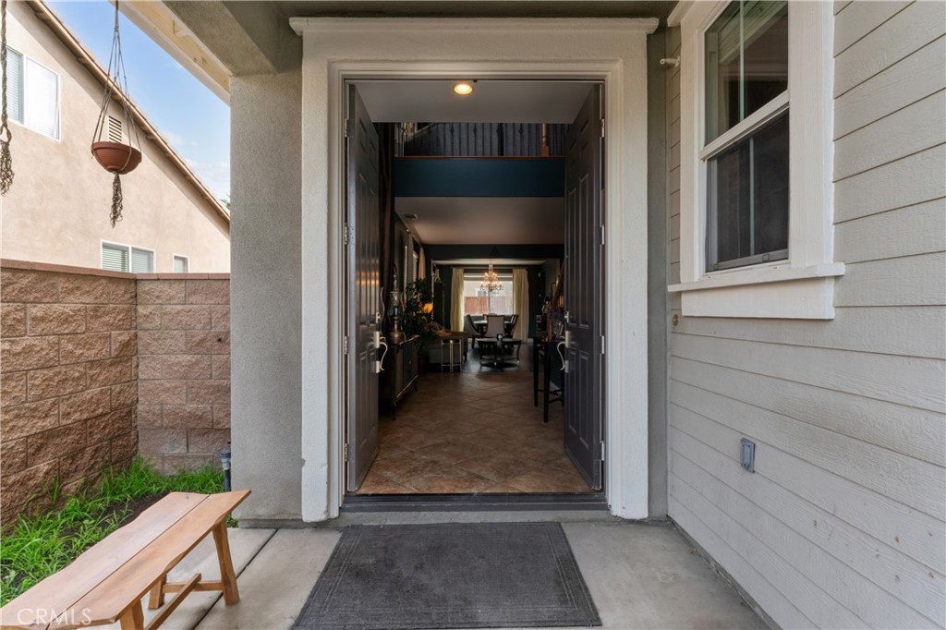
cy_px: 315
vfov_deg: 72.7
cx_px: 473
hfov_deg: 95.7
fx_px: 428
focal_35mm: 16
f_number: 22
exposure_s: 1/10
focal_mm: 16.3
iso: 100
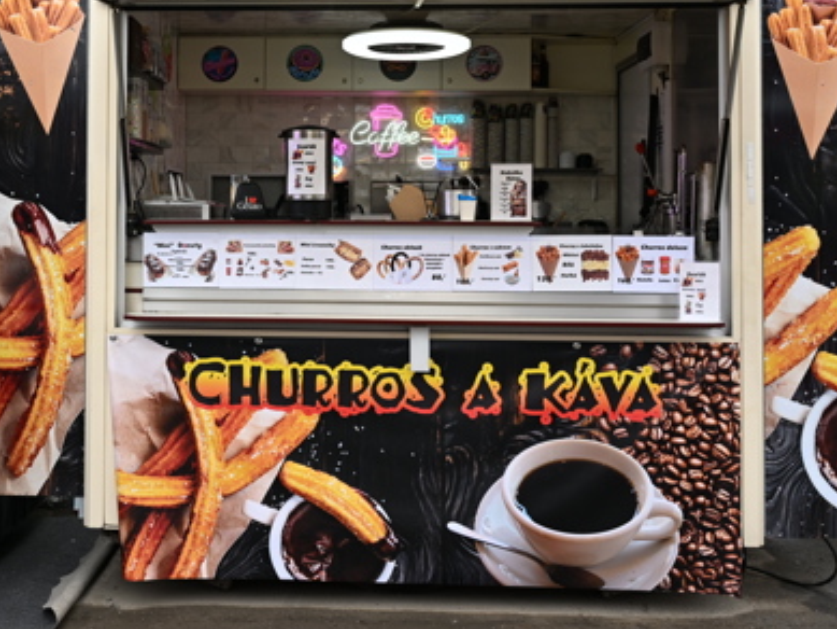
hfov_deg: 40.0
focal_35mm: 47
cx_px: 275
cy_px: 185
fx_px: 1133
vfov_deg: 30.6
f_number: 5
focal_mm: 27.5
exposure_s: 1/200
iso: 320
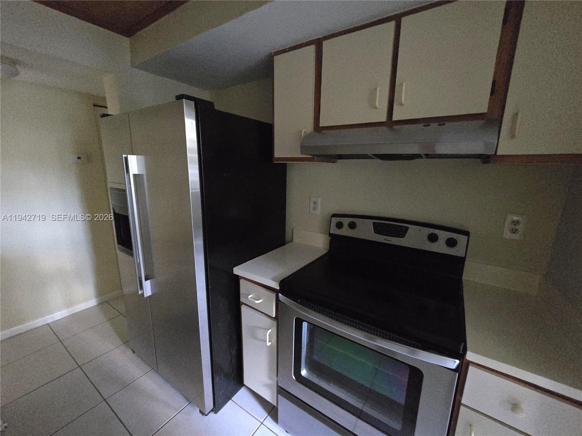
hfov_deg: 106.2
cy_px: 218
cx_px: 291
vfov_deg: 89.9
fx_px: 219
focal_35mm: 13
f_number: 2.2
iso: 3200
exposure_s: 1/24
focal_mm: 2.2
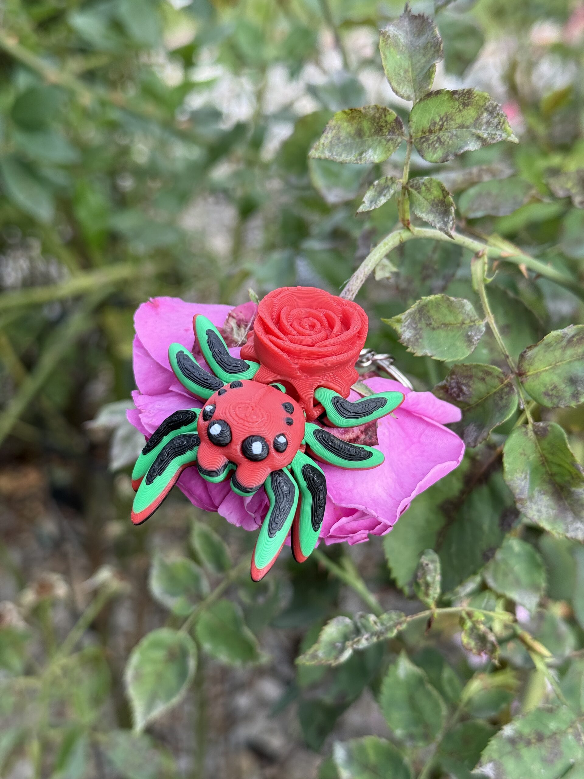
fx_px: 1080
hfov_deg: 30.3
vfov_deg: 39.7
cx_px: 292
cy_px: 390
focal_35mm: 48
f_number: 1.78
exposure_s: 1/706
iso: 64
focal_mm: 6.76
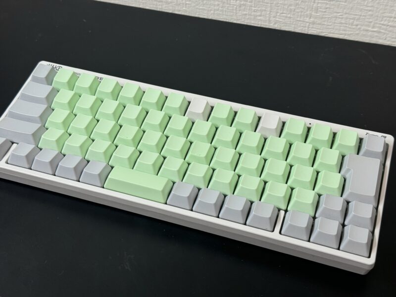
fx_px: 549
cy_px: 148
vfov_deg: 30.3
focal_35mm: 48
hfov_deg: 39.7
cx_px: 198
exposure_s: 1/50
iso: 125
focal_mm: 6.76
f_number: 1.78
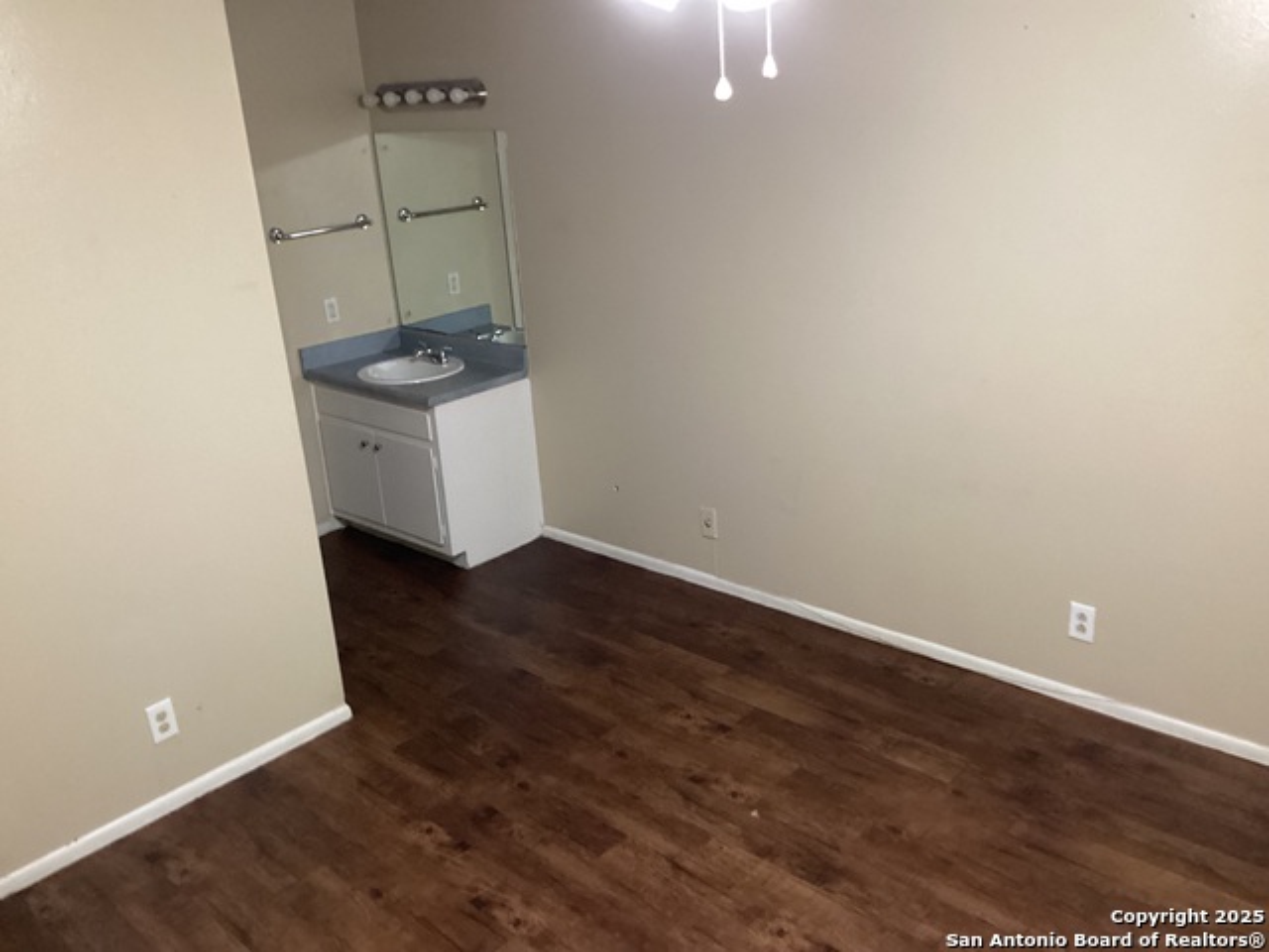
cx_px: 634
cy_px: 476
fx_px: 1136
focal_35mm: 31
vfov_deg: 45.4
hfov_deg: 58.4
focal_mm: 3.3
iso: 400
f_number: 2.4
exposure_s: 1/40
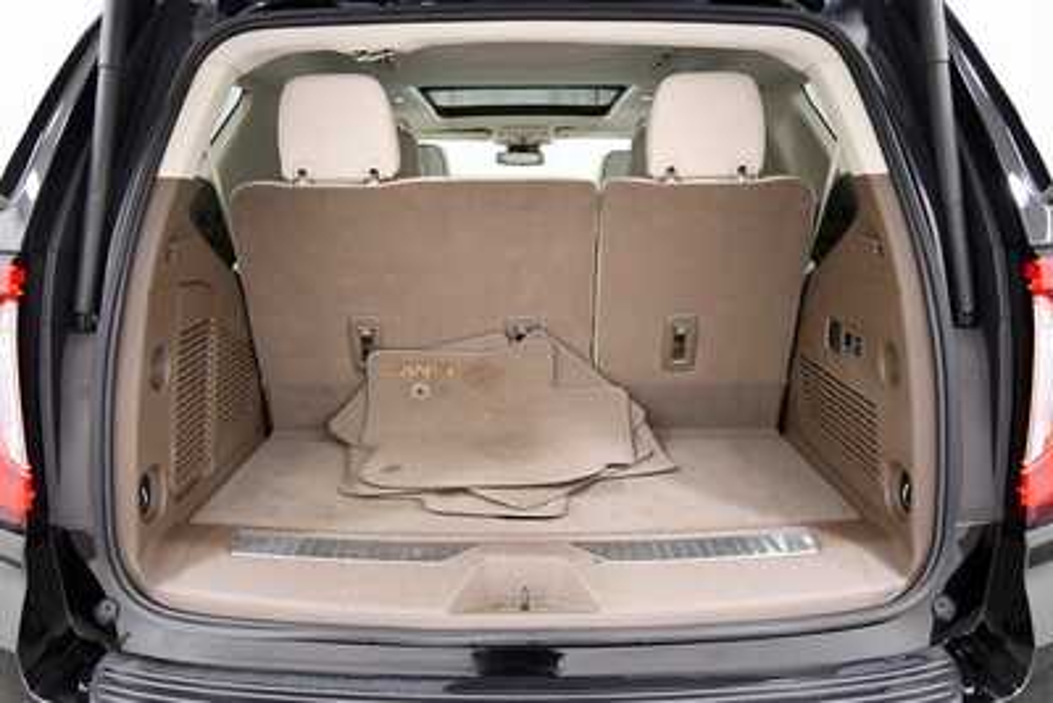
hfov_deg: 67.4
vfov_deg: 48.0
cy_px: 352
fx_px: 790
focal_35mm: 27
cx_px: 526
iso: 3200
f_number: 5.6
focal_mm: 18
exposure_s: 1/100
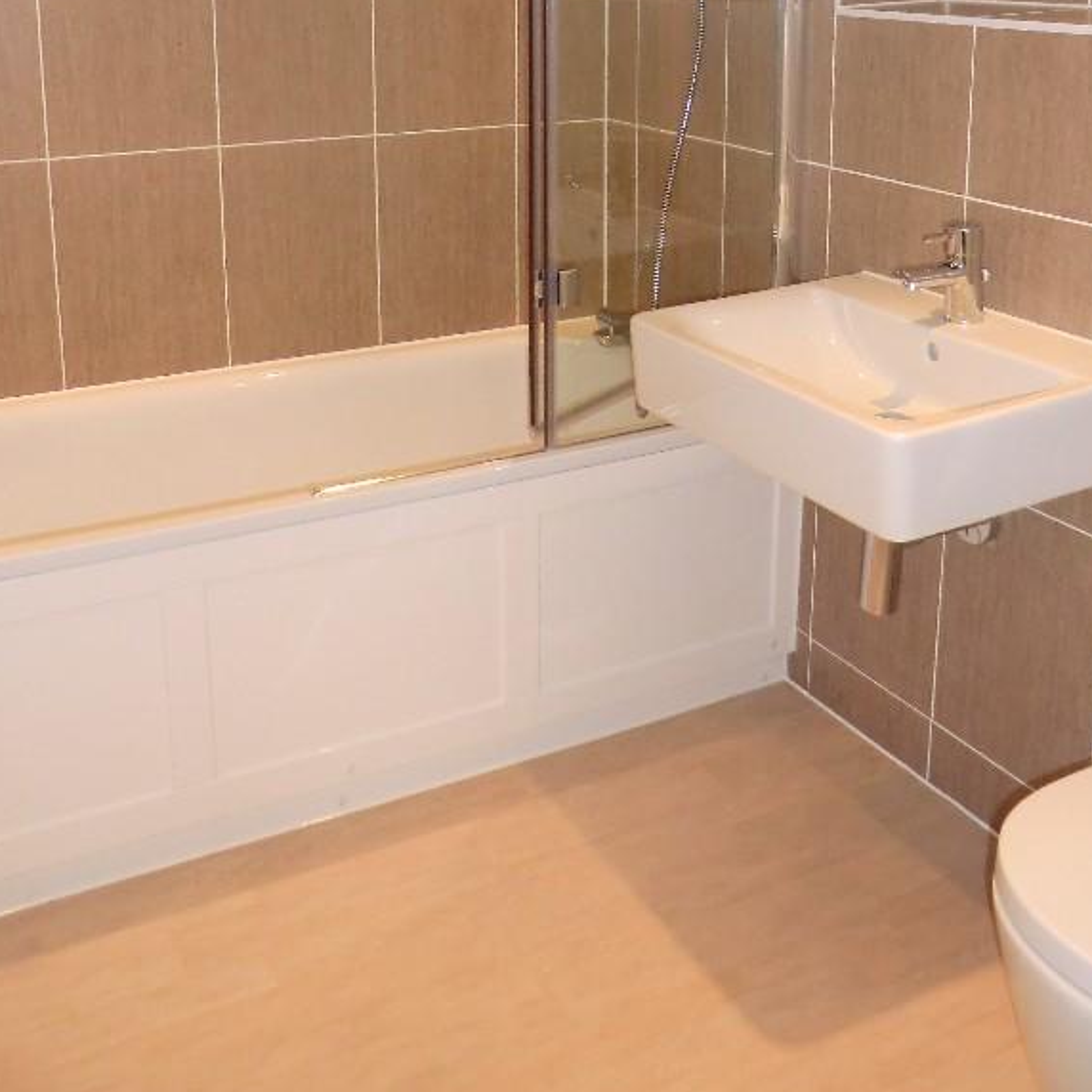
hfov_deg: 43.9
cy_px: 223
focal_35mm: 38
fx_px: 1356
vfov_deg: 42.0
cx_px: 538
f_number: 3.2
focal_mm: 4.3
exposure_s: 1/60
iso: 400
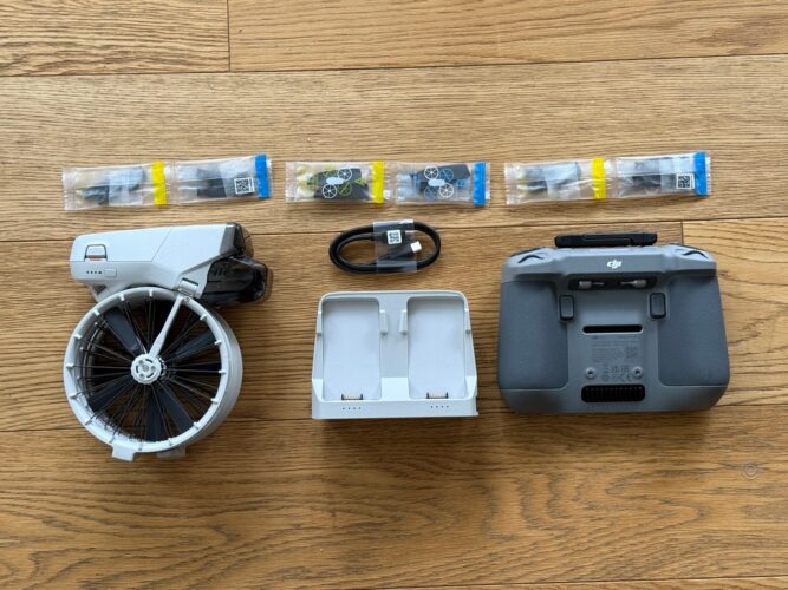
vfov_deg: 30.3
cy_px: 295
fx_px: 1092
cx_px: 394
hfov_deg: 39.7
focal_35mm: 48
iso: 250
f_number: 1.78
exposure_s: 1/60
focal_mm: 6.76
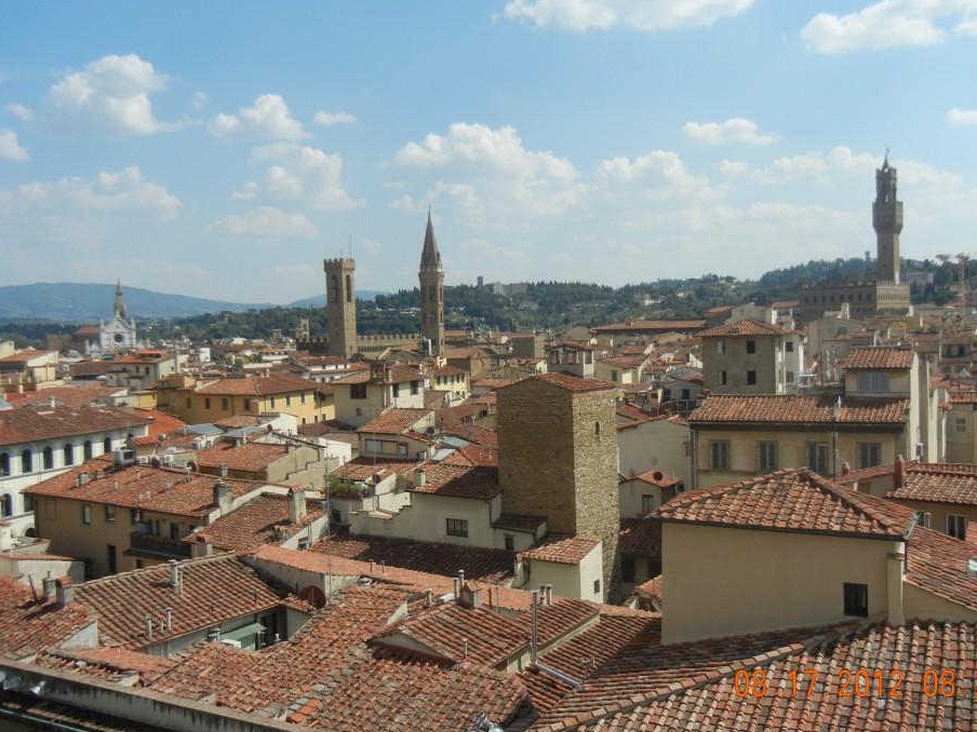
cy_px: 355
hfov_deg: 53.9
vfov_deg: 41.8
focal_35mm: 34
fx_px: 960
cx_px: 521
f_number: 7
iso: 160
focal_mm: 5.4
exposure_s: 1/508
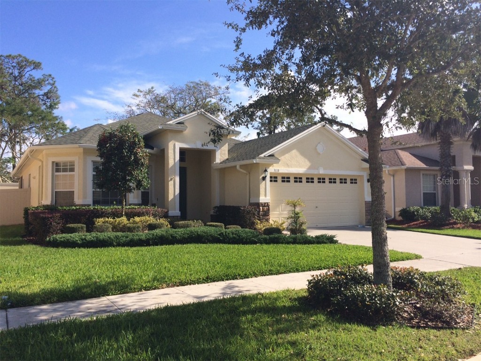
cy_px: 180
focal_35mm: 30
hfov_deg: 60.0
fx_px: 417
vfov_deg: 46.8
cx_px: 240
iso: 40
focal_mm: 4.12
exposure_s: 1/1953
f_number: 2.2
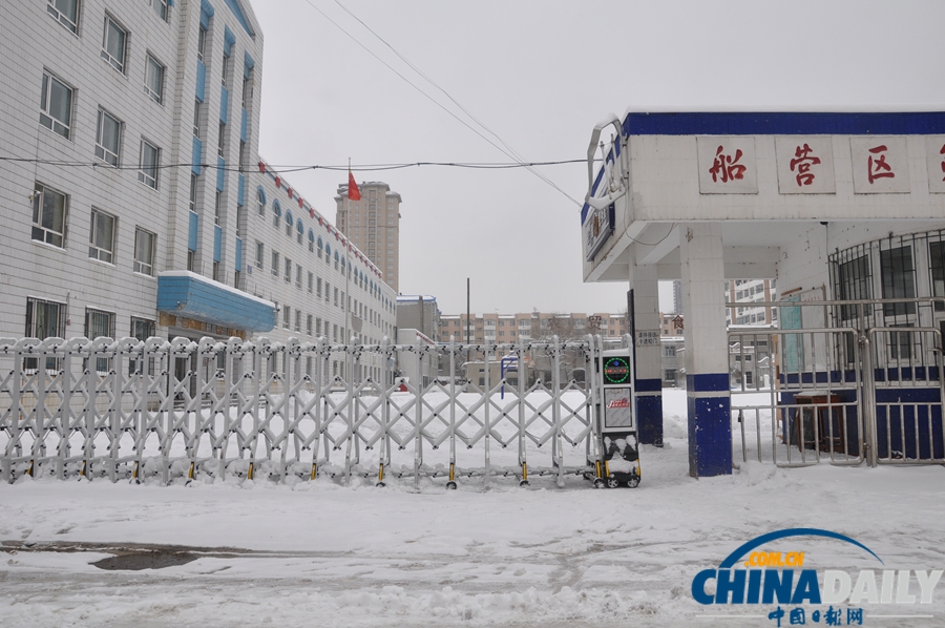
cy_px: 314
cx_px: 472
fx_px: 708
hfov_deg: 67.4
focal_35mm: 27
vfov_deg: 47.8
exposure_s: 1/320
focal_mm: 18
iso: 250
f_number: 9
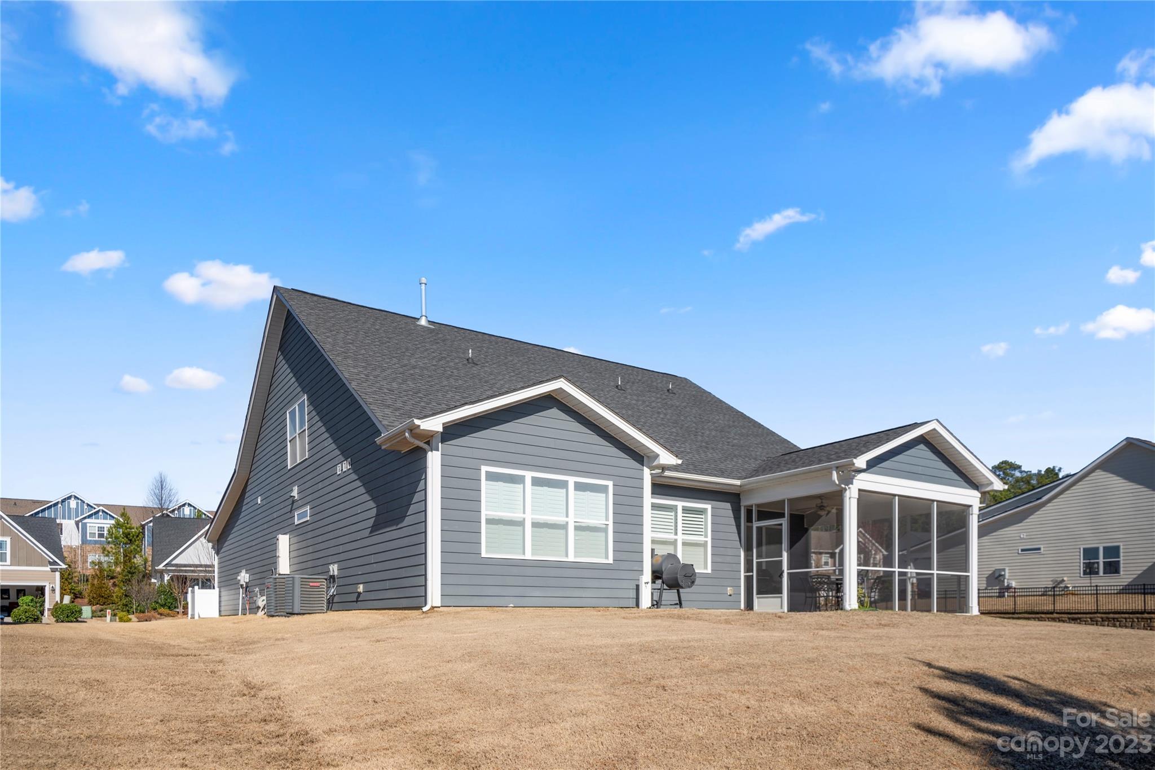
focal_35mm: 24
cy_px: 385
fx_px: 770
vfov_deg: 53.1
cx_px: 578
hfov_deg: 73.7
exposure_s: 1/1000
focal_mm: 24
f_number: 5
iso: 100
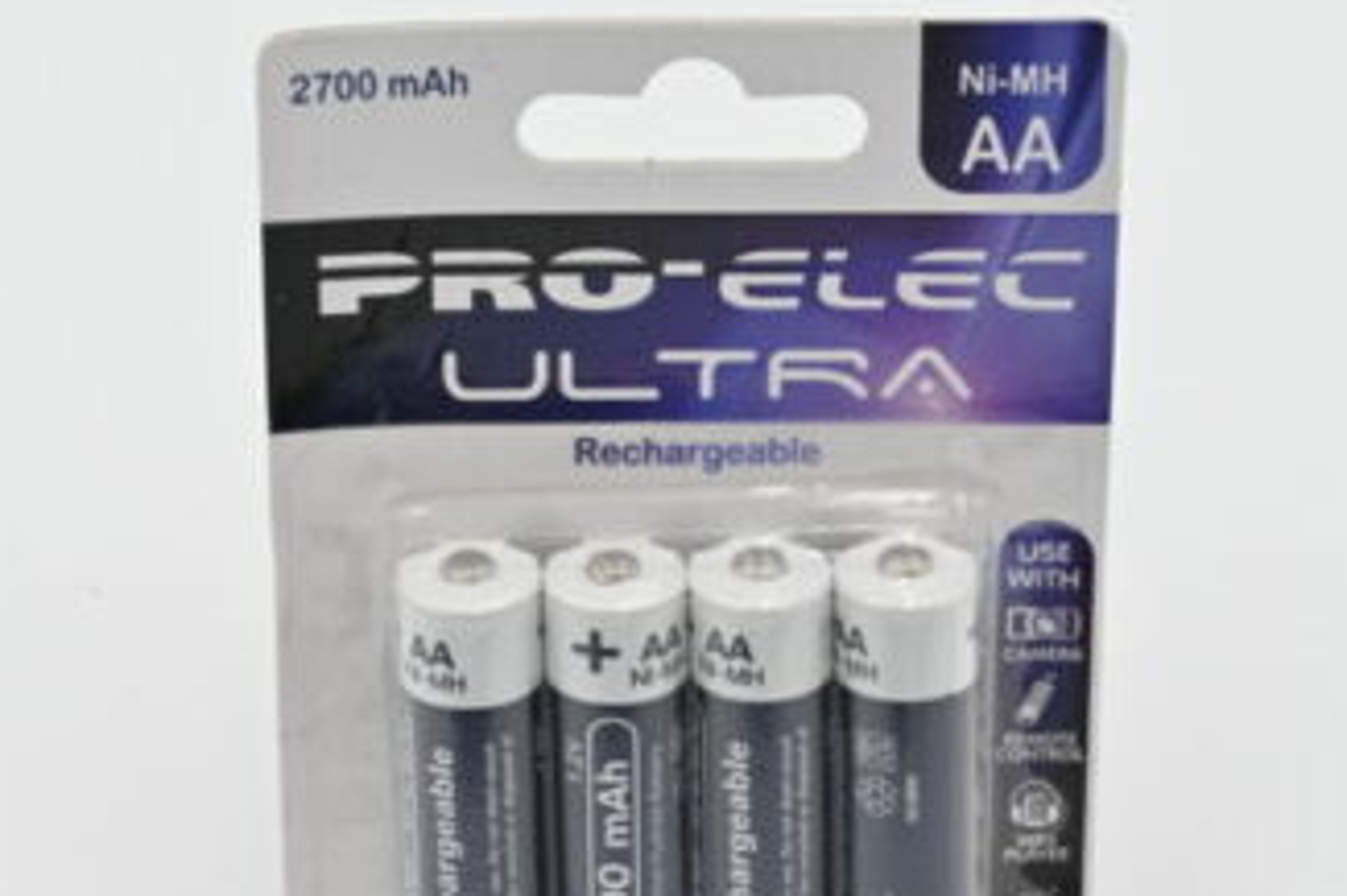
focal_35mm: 161
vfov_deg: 8.5
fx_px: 6021
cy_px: 613
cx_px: 678
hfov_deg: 12.8
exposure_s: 1/80
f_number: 18
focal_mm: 105
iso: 640
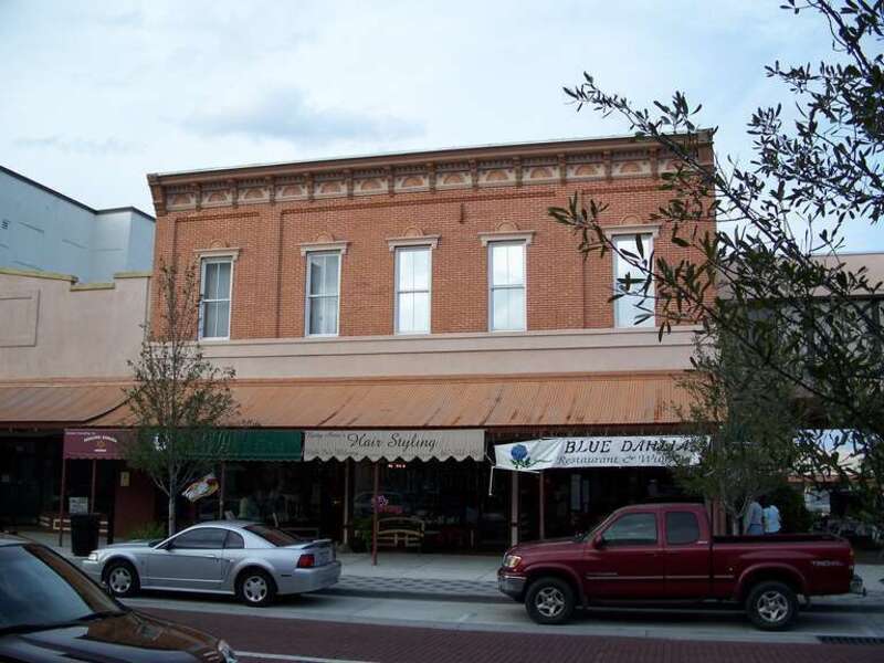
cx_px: 442
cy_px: 332
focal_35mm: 37
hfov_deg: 50.1
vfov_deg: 38.7
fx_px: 945
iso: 64
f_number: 2.8
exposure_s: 1/320
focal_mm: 7.8
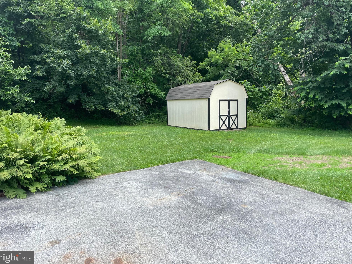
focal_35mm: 27
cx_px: 172
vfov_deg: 51.3
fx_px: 275
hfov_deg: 65.3
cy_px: 128
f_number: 1.6
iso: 32
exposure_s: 1/1052
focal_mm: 4.2
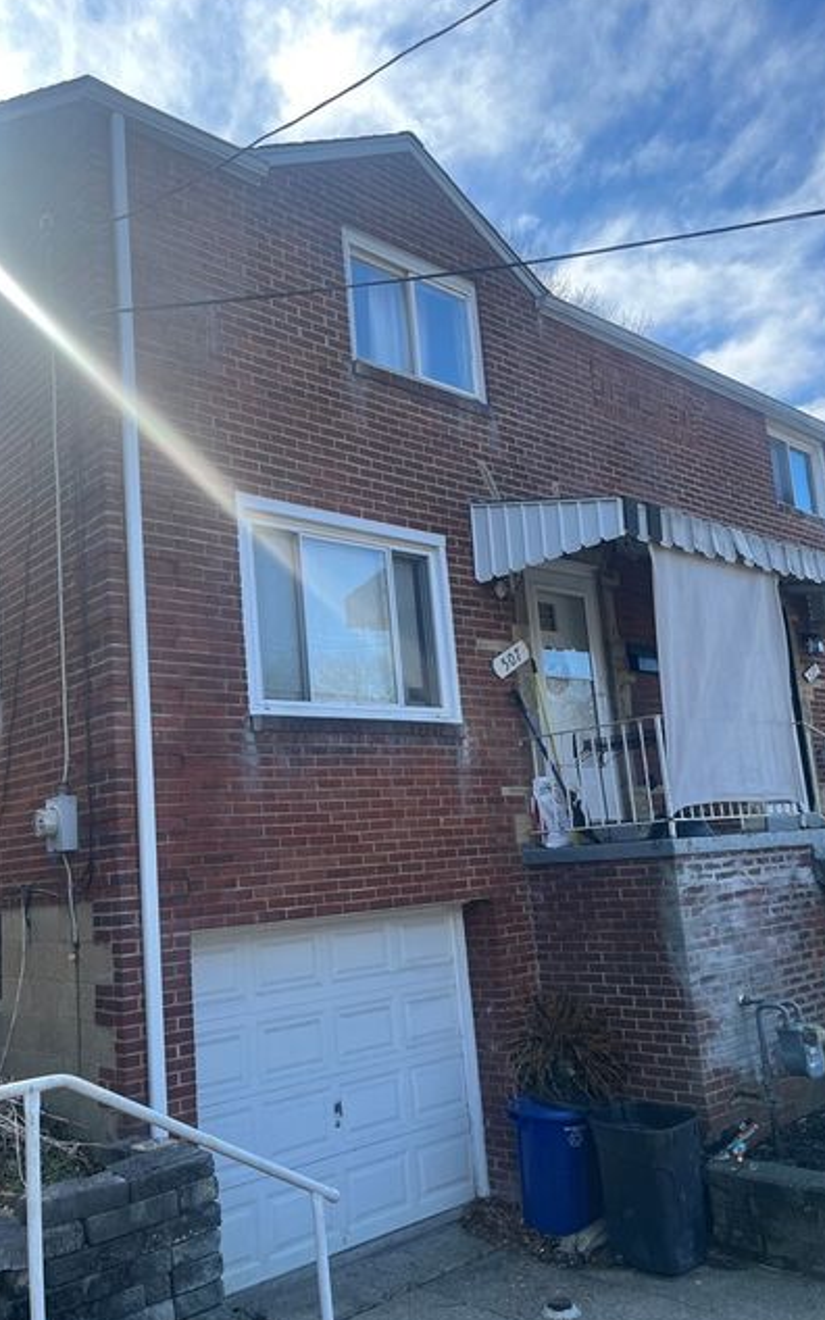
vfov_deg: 64.6
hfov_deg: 43.0
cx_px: 344
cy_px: 680
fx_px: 1044
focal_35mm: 29
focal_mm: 5.1
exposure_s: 1/891
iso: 50
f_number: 1.6
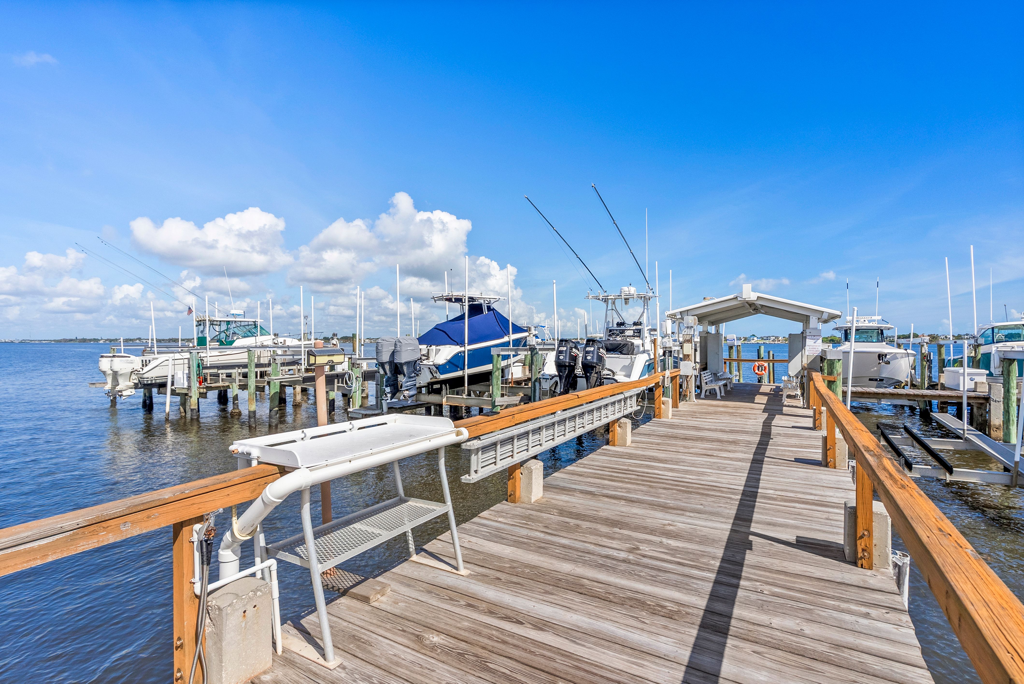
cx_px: 512
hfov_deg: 96.7
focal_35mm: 16
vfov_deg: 73.8
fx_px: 455
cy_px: 342
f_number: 8
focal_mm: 16
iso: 640
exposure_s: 1/400
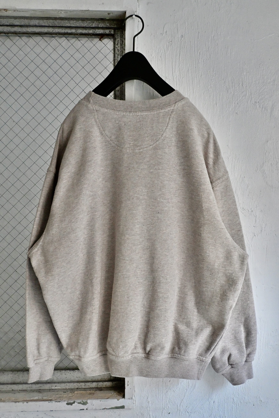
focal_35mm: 28
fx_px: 331
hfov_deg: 45.7
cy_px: 209
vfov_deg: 64.6
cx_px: 140
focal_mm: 19
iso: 1600
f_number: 4.5
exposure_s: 1/80
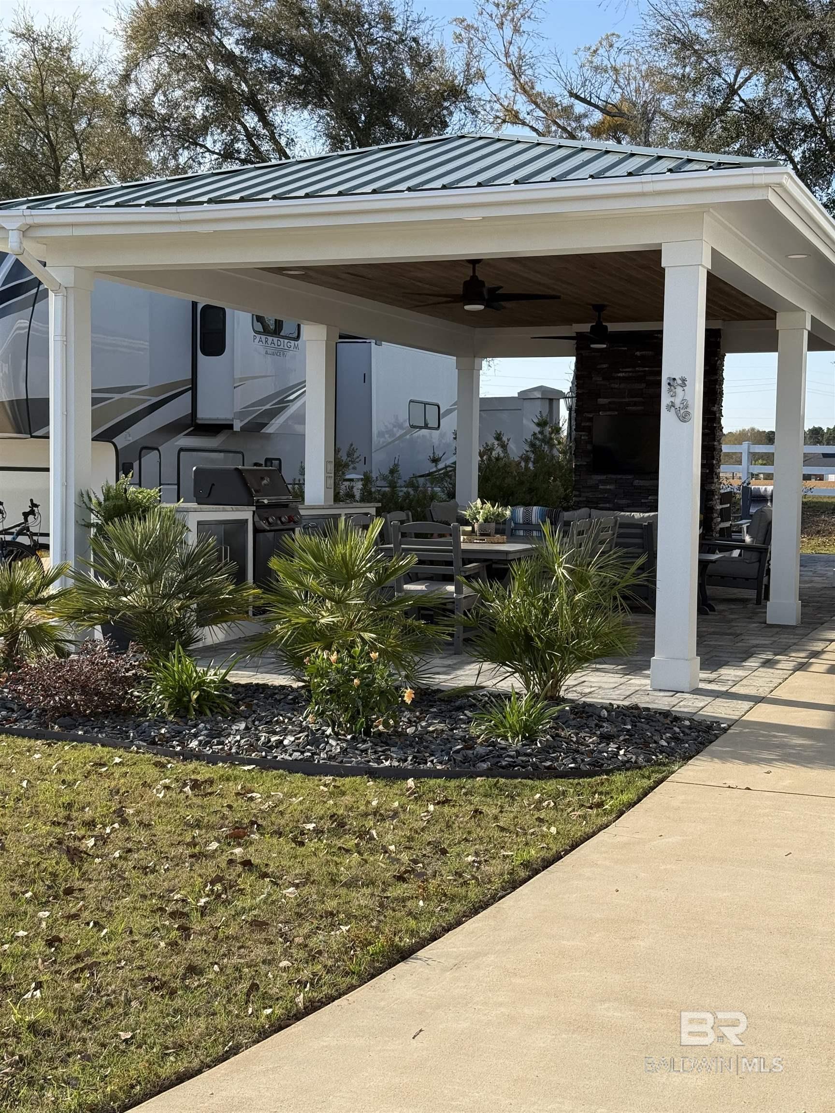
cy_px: 556
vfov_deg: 39.7
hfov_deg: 30.3
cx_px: 418
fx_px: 1544
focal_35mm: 48
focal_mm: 6.76
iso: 64
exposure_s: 1/2667
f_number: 1.78
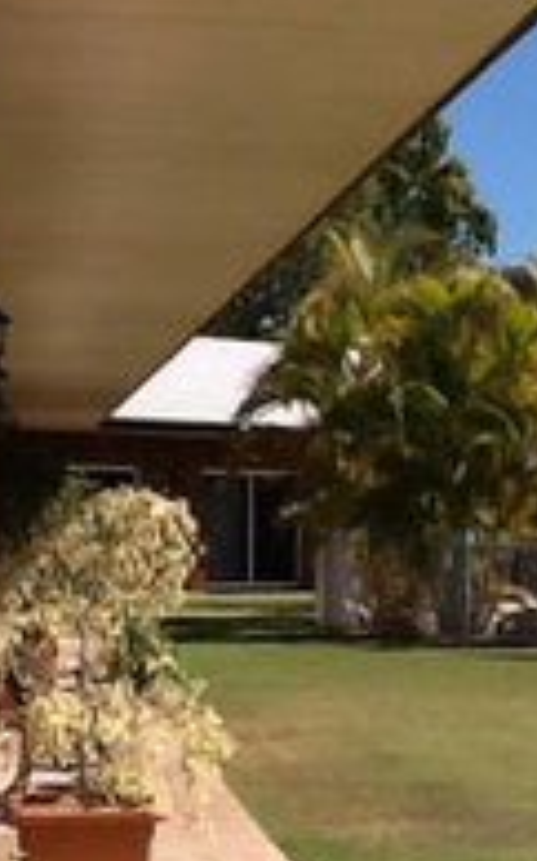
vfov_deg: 24.3
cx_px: 652
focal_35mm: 84
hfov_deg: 15.0
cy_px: 688
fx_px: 1970
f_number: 2.4
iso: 80
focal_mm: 2.03
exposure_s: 1/1337
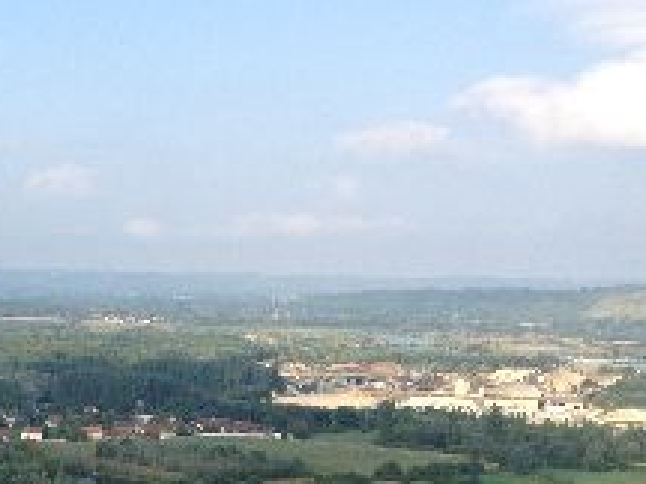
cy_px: 574
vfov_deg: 14.8
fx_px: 1810
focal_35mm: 97
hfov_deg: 19.4
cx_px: -57
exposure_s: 1/968
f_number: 2.4
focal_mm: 4.28
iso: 50
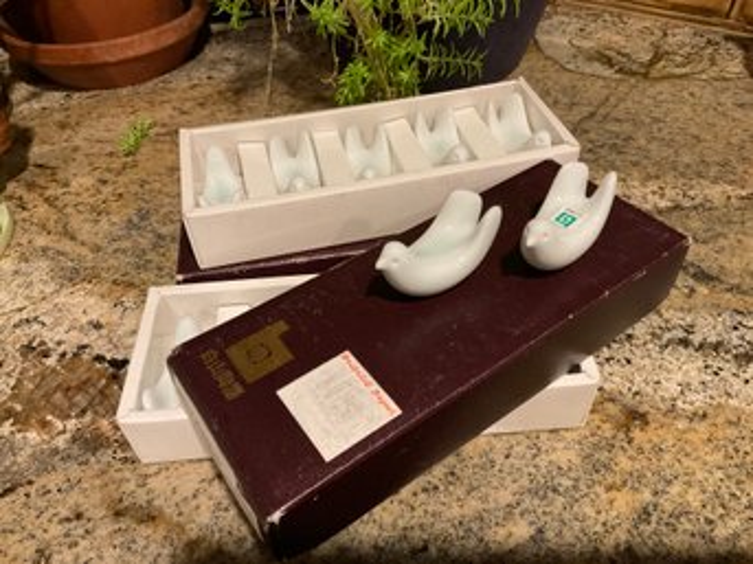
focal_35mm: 29
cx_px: 376
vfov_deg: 48.2
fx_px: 631
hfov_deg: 61.7
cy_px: 282
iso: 250
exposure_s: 1/60
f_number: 1.8
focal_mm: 3
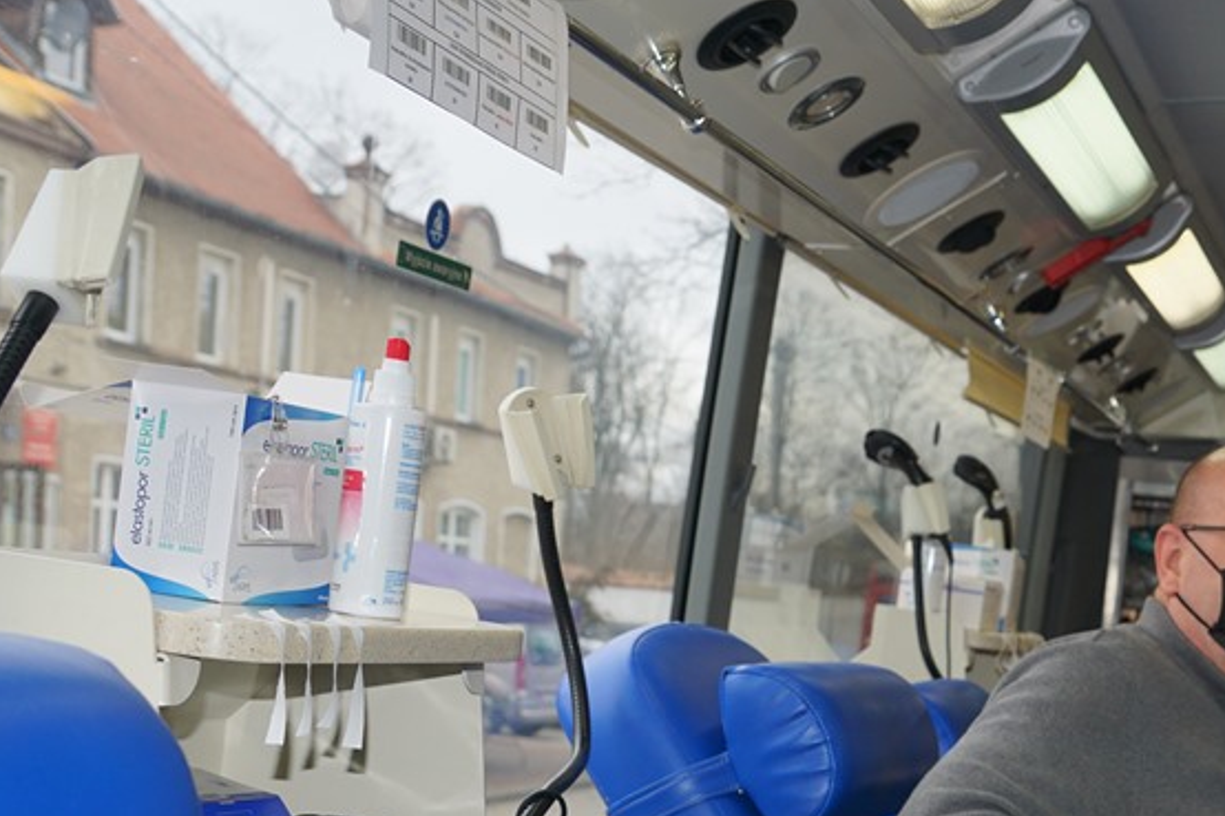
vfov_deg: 21.9
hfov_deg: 32.0
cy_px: 678
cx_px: 984
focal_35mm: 61
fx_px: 2075
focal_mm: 22
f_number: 4
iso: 100
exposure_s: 1/160
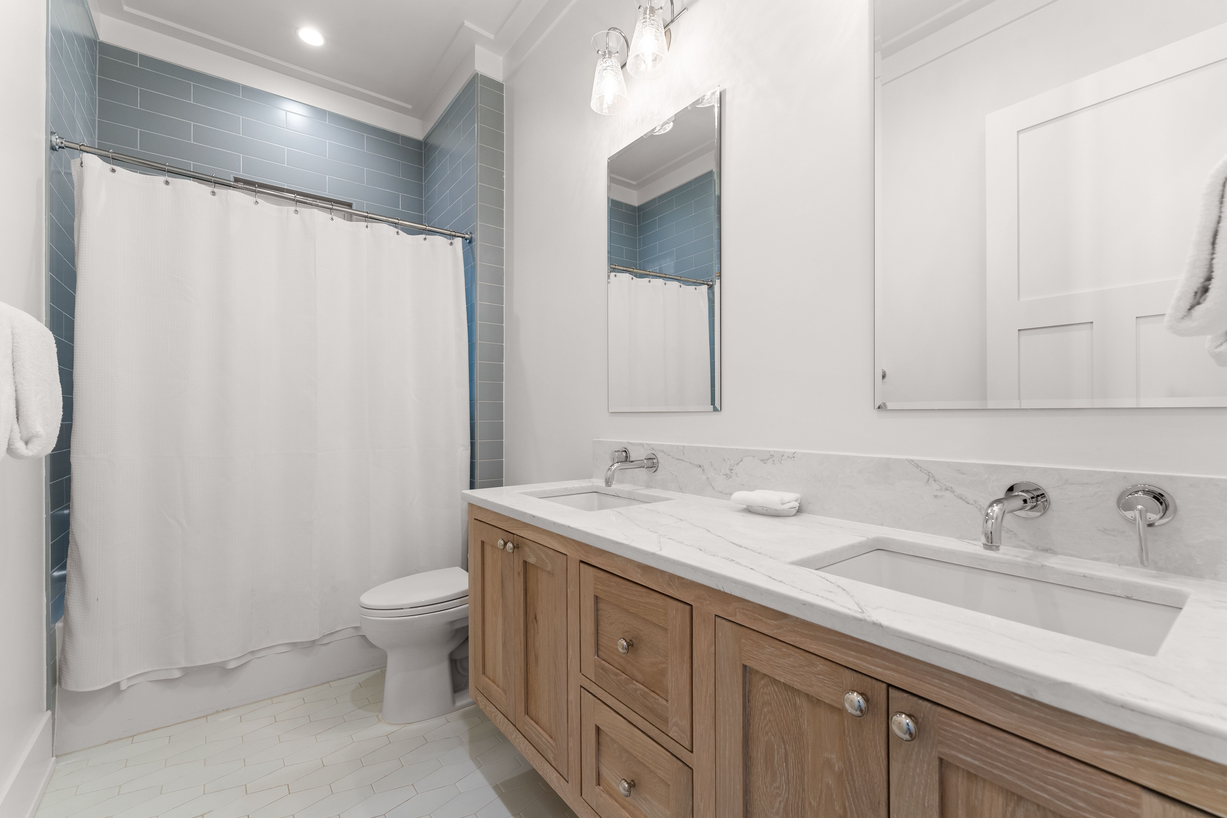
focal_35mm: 15
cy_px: 409
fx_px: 515
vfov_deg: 77.0
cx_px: 614
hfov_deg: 100.0
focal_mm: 15.1
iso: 640
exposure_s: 1/5
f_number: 8
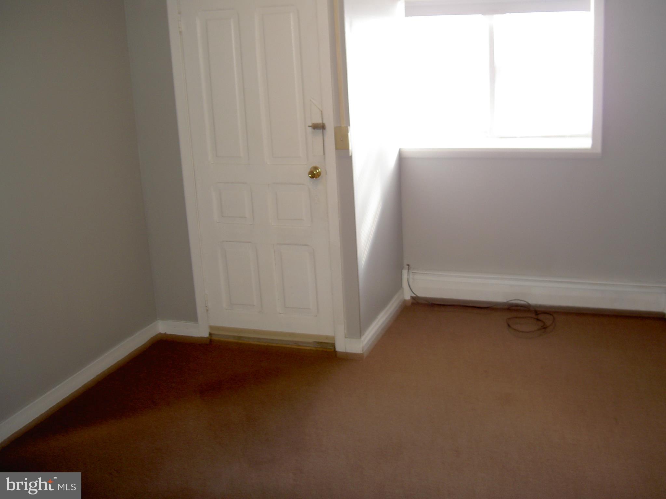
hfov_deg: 47.9
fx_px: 750
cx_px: 333
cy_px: 250
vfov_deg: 36.8
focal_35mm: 39
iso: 100
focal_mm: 8
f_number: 2.8
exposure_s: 1/8
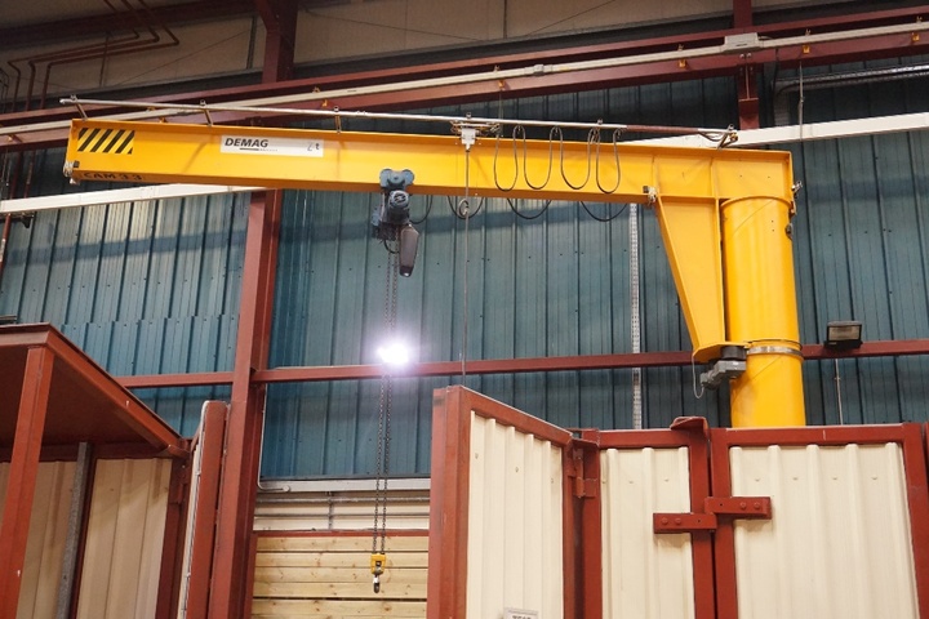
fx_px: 1084
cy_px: 310
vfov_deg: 31.9
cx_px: 464
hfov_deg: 46.4
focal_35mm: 42
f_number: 4.5
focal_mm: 28
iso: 3200
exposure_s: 1/160
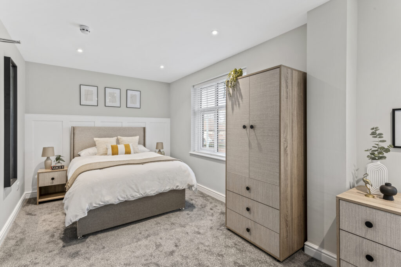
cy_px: 134
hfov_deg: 93.3
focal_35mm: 17
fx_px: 189
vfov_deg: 70.5
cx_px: 200
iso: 64
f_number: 11
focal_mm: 17
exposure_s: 1/4
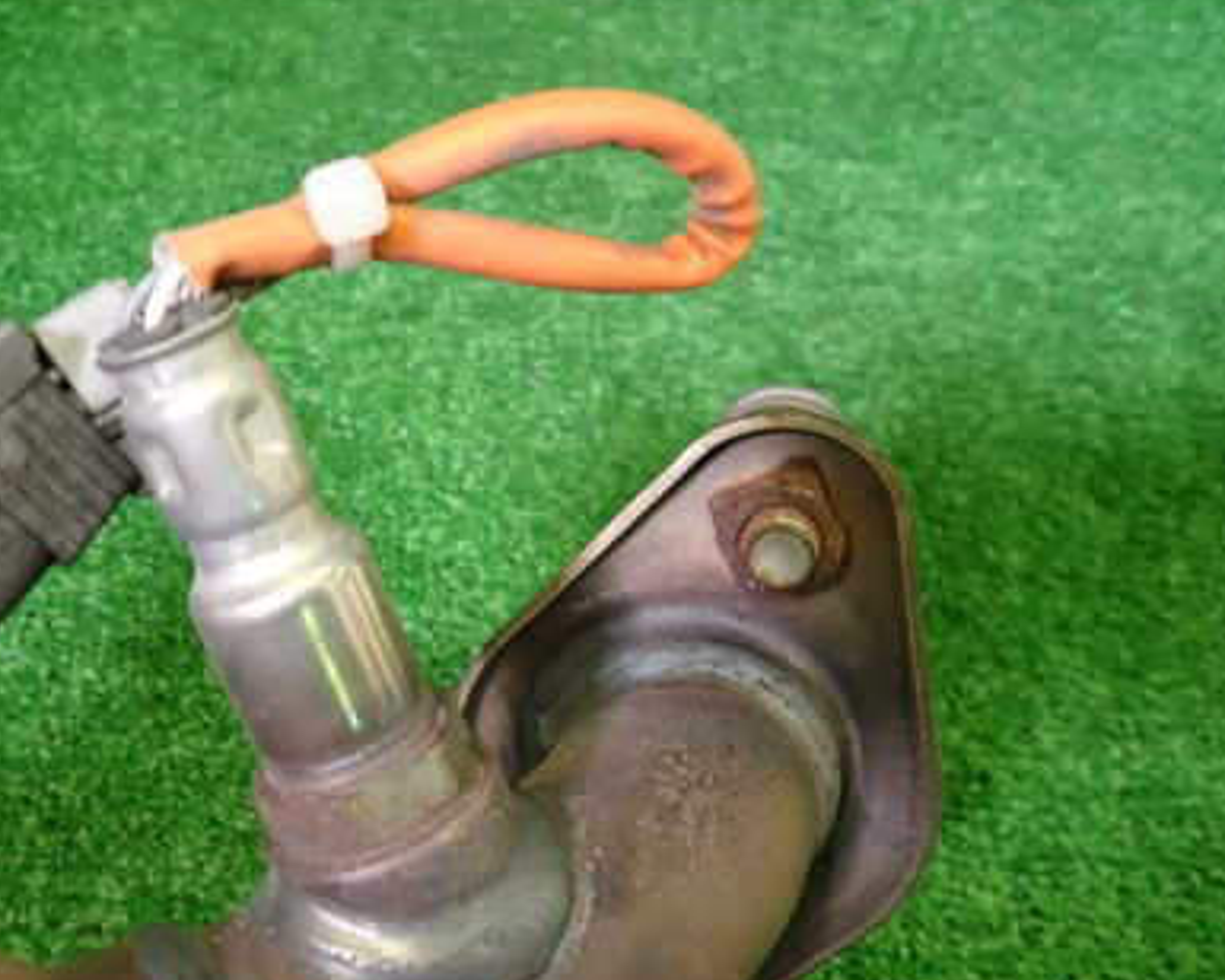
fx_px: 1378
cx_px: 369
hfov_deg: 46.8
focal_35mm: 38
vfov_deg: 38.9
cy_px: 620
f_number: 2
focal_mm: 4.5
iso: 125
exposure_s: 1/60
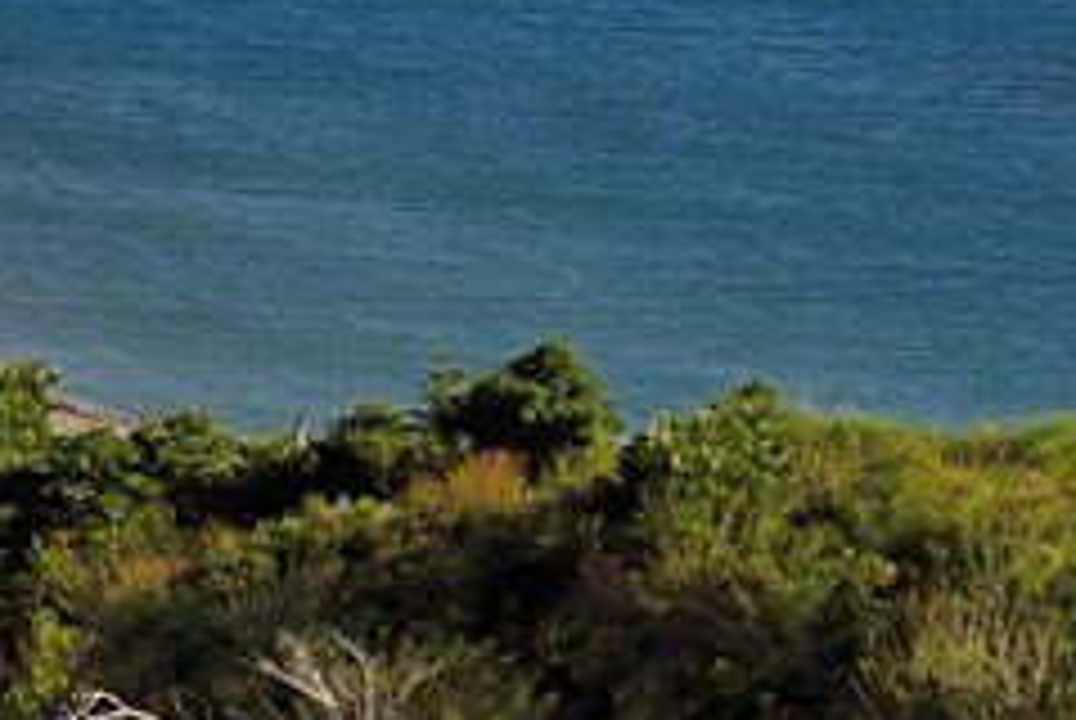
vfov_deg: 4.7
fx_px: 8798
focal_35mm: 294
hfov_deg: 6.4
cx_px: -2274
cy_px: 27
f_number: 14
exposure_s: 1/250
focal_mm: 44
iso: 200
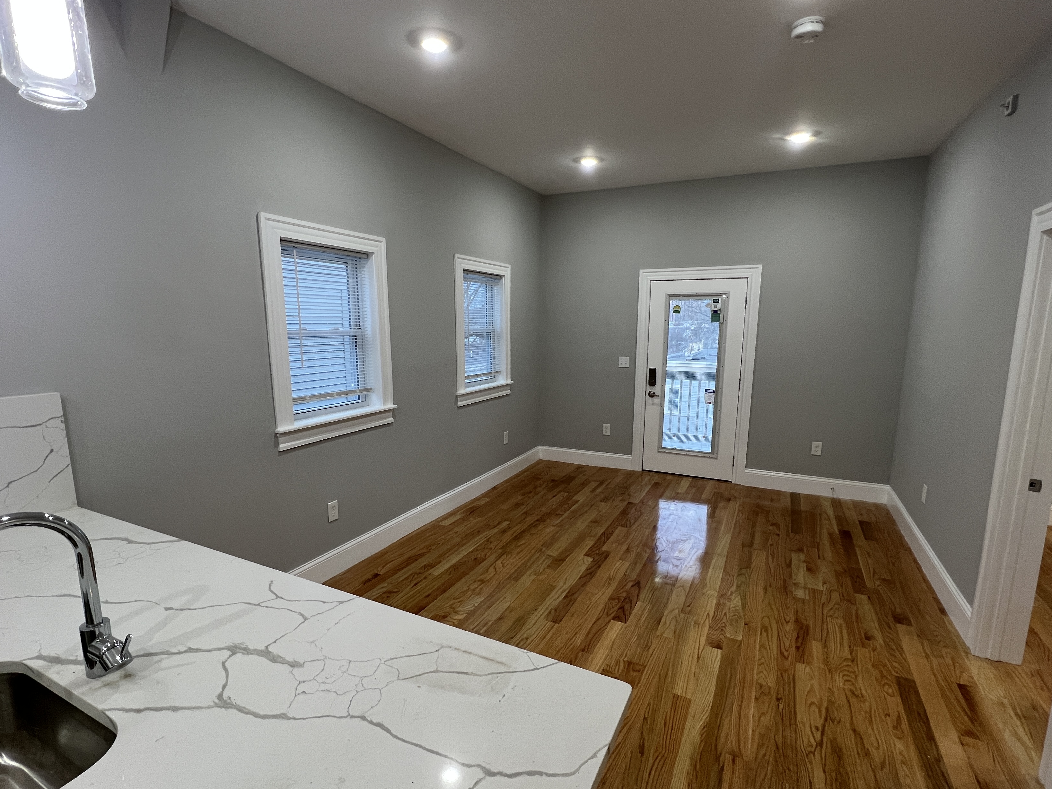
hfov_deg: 94.5
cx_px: 516
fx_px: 486
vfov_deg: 78.0
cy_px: 414
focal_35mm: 16
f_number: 1.8
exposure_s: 1/60
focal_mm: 1.57
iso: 125
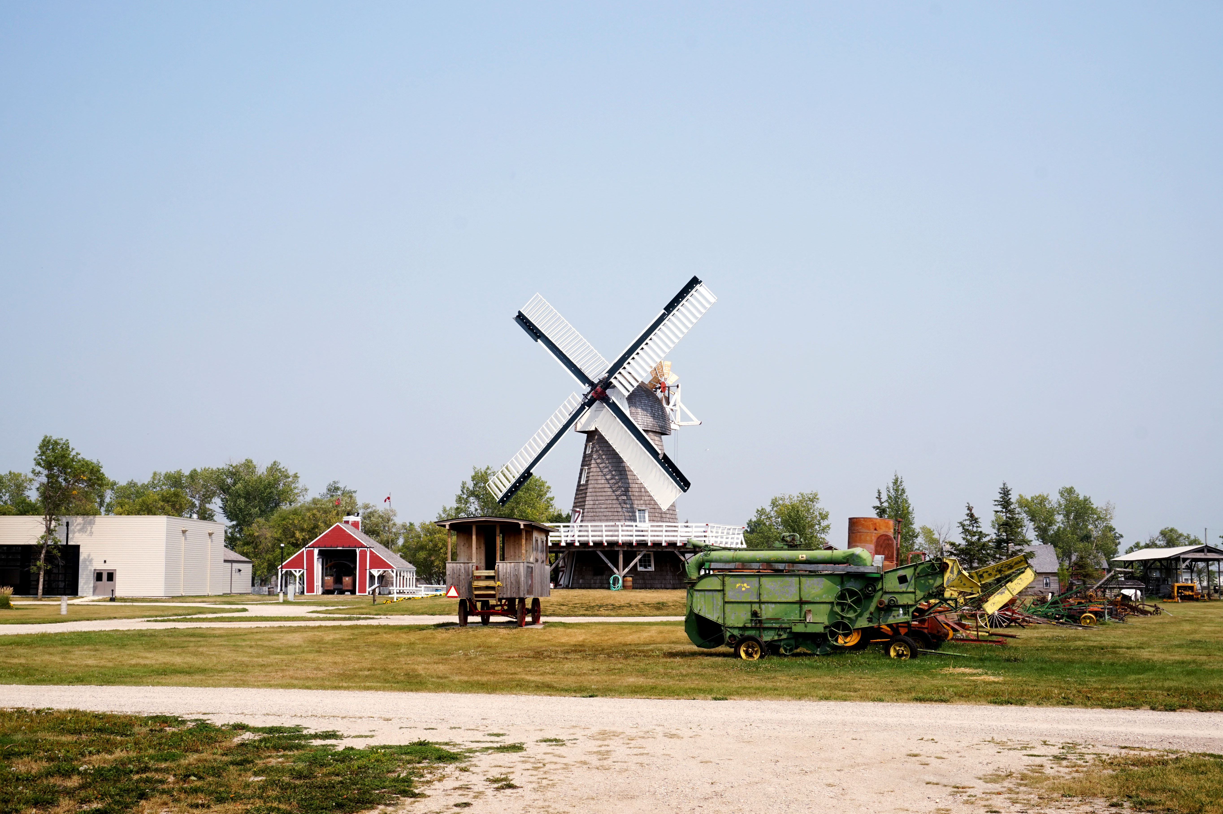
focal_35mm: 44
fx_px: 1477
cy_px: 407
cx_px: 612
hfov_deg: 45.0
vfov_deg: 30.8
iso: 100
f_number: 14
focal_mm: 29
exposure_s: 1/125
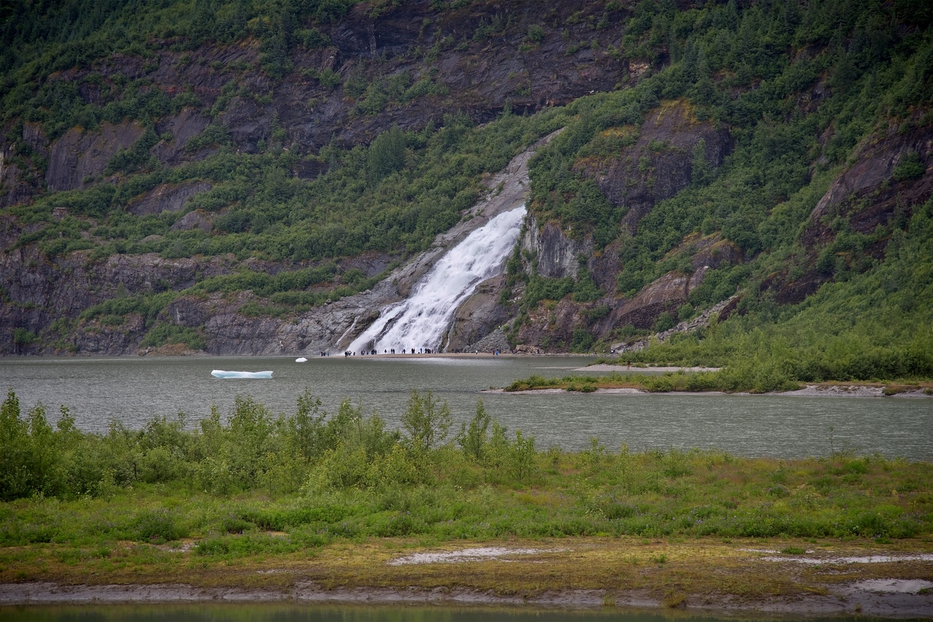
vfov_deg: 11.4
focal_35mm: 120
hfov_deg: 17.1
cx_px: 466
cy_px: 311
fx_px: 3111
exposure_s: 1/250
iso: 100
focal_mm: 120
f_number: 5
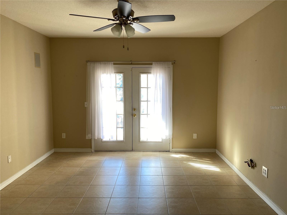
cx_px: 144
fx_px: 216
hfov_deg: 67.3
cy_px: 108
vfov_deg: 53.1
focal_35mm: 26
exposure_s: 1/122
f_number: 1.8
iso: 64
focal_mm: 4.25
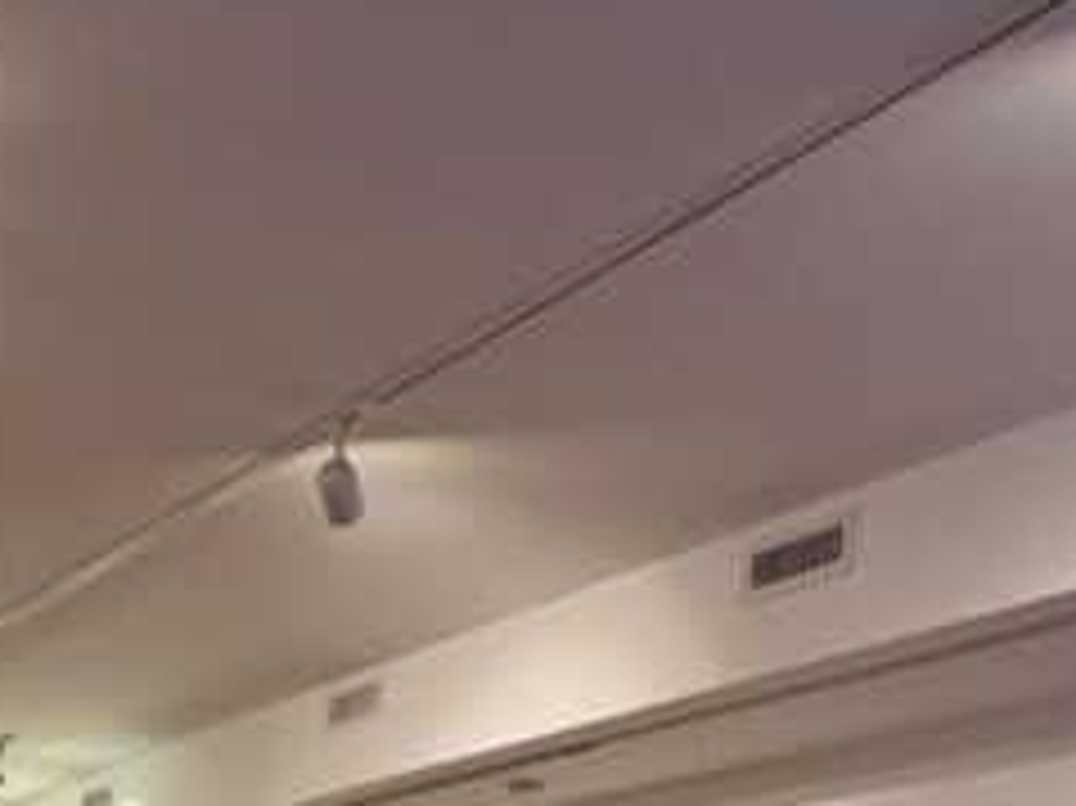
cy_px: 1382
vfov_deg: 19.4
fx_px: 1864
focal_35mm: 60
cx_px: 185
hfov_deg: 31.2
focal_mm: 2.22
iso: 250
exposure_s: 1/60
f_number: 2.2
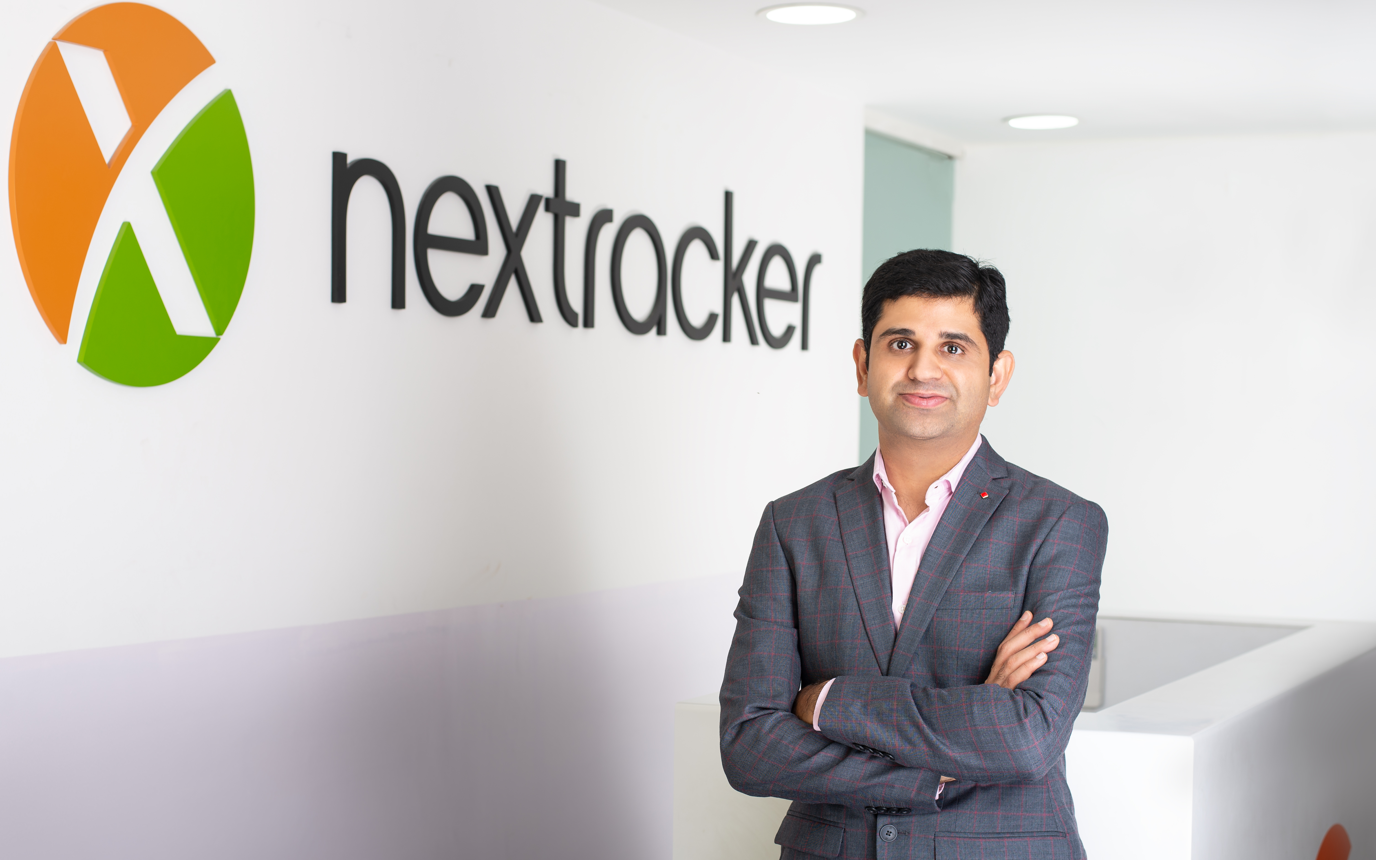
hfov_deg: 39.6
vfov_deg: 25.3
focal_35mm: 51
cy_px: 454
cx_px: 688
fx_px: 1912
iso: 64
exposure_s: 1/160
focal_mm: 50
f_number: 4.5
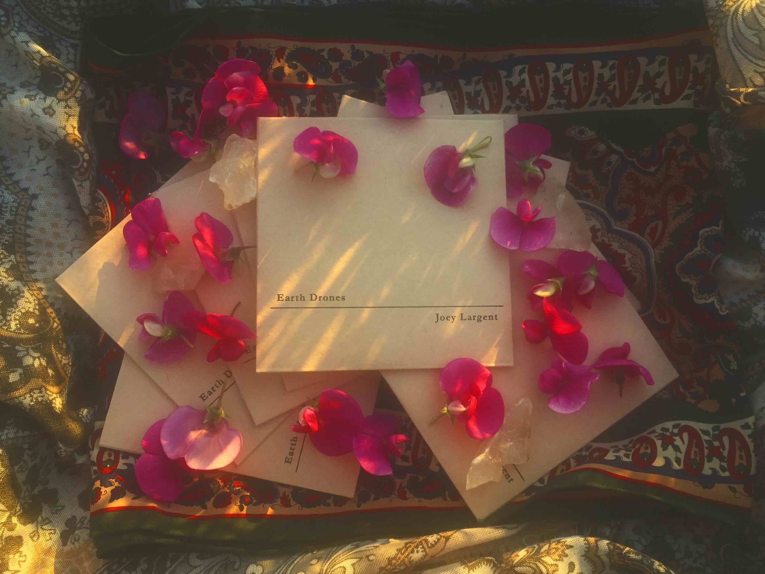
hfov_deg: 61.6
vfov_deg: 48.3
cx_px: 382
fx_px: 641
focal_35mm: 29
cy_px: 287
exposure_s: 1/329
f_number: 2.2
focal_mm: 4.15
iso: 32
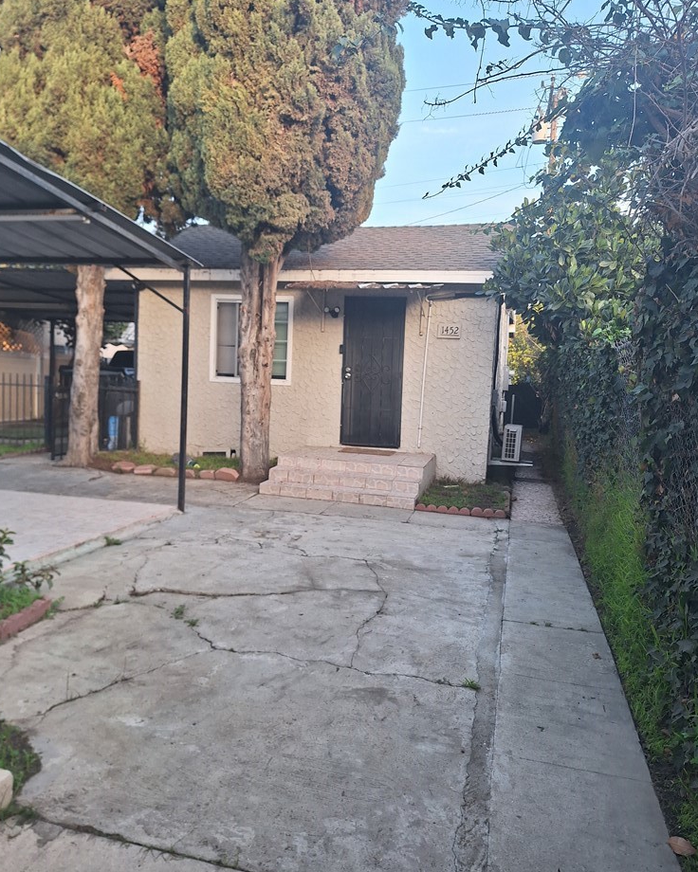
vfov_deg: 68.1
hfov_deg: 56.8
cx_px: 338
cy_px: 425
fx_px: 646
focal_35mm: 25
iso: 40
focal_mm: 5.54
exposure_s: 1/263
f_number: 1.8
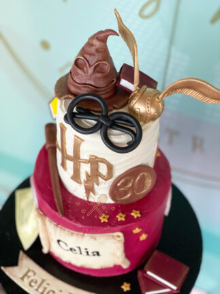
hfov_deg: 28.0
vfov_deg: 36.8
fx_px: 441
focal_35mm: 52
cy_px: 147
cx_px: 110
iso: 200
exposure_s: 1/100
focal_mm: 6
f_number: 2
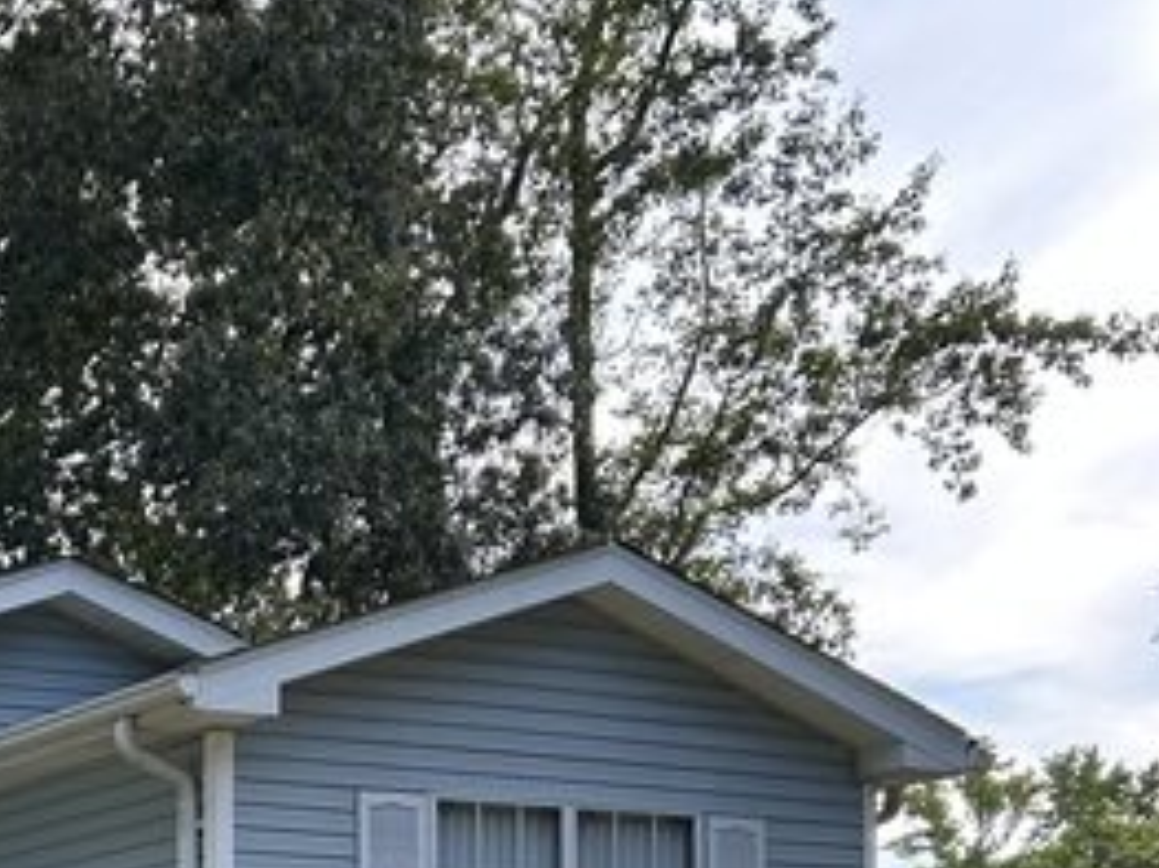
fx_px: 2644
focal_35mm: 79
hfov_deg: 22.7
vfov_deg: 17.2
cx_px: -238
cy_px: 1216
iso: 50
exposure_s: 1/808
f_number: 1.5
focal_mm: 5.7
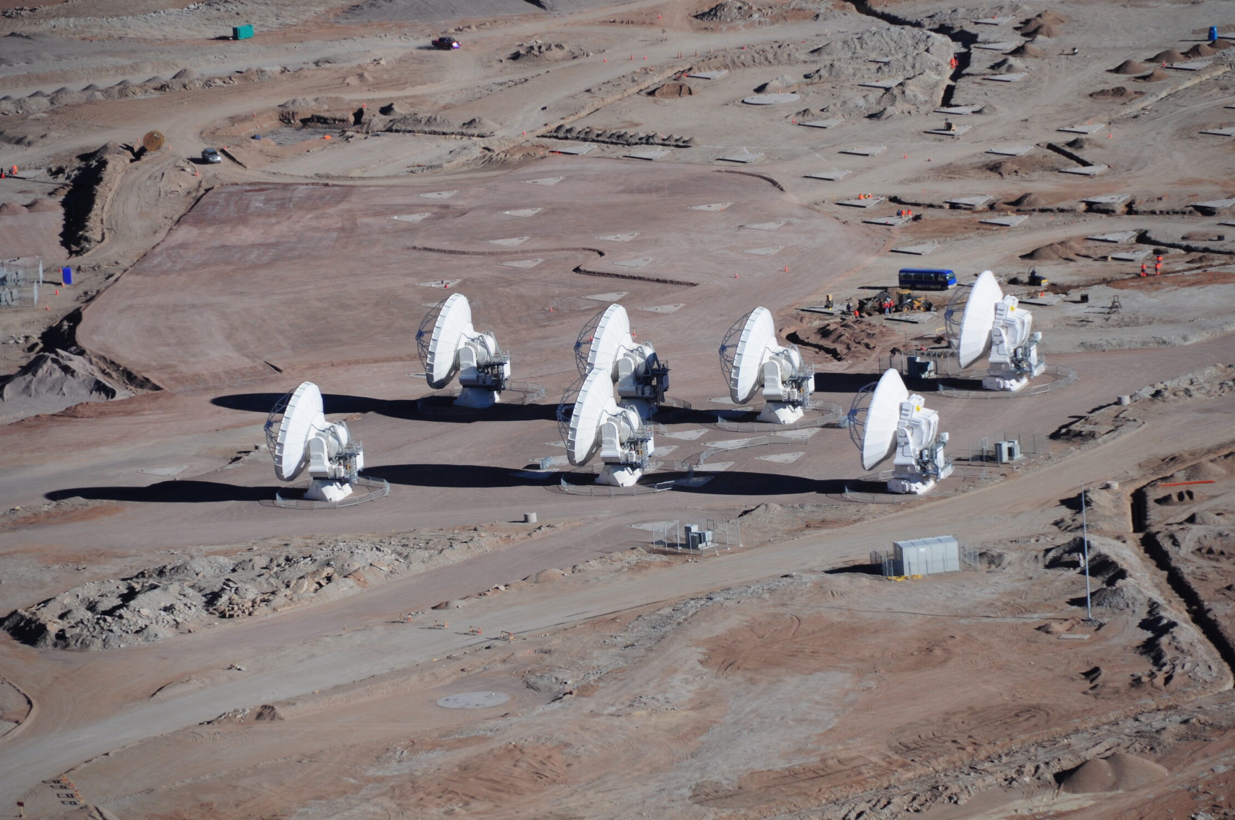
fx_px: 10999
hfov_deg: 6.4
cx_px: 650
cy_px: 413
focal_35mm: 321
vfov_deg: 4.3
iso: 250
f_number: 5.6
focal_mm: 200
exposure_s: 1/800
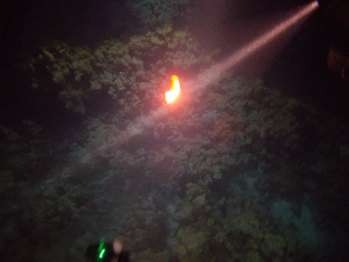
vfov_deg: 53.1
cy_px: 131
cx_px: 174
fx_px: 262
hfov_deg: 67.3
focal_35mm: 26
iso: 1600
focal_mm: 3.93
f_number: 1.7
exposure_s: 1/10
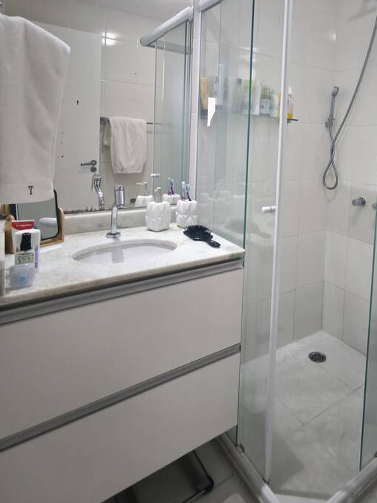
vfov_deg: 69.2
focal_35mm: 24
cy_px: 159
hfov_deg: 54.2
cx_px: 282
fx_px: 349
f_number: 2.2
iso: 200
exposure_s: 1/30
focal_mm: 1.91
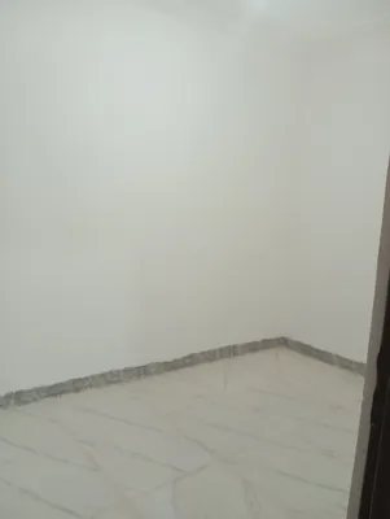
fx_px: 420
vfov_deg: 63.4
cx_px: 195
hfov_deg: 49.8
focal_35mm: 28
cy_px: 260
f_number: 1.8
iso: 425
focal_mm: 4.22
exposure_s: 1/50
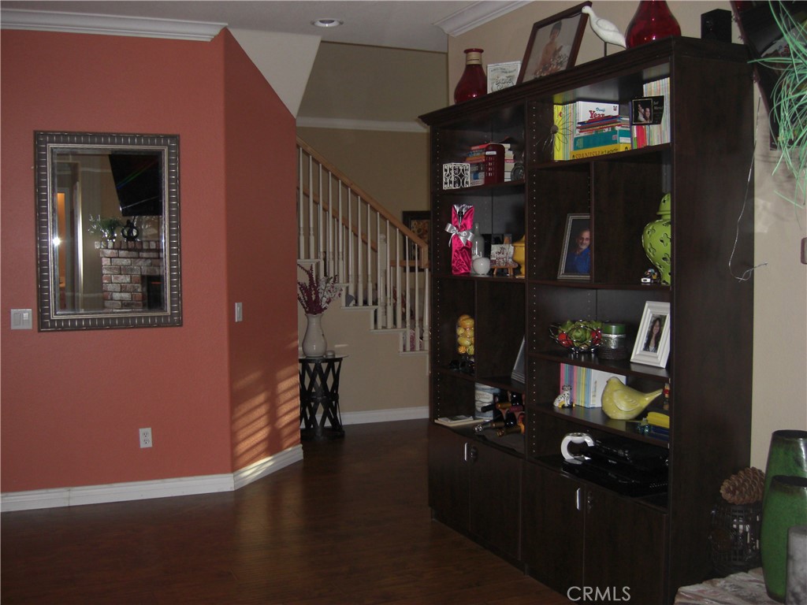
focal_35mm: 38
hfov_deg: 49.0
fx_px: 886
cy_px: 302
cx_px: 404
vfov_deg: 37.7
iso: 200
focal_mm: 7.9
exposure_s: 1/60
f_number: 2.8
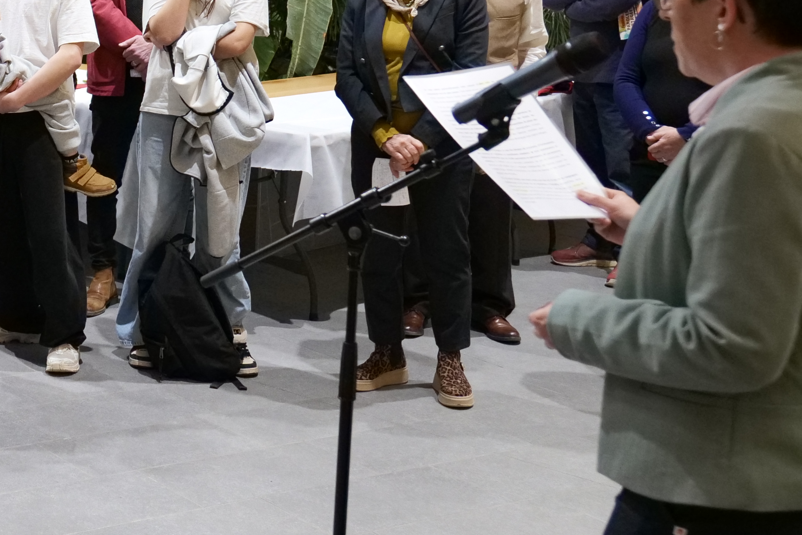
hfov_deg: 26.4
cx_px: -188
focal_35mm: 67
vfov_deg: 20.1
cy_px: 128
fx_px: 1492
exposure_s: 1/50
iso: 6400
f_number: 3.9
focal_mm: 26
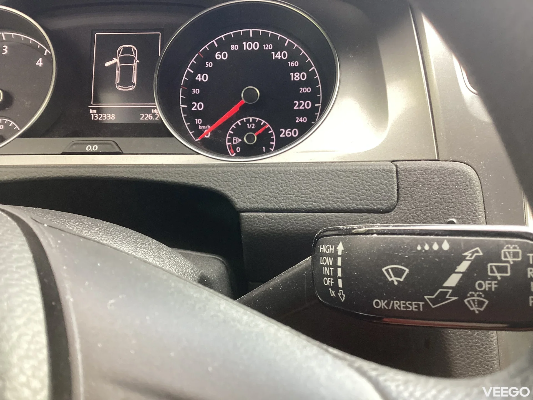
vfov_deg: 45.4
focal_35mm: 31
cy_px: 200
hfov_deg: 58.4
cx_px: 266
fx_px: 477
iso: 64
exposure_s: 1/60
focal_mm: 3.3
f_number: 2.4
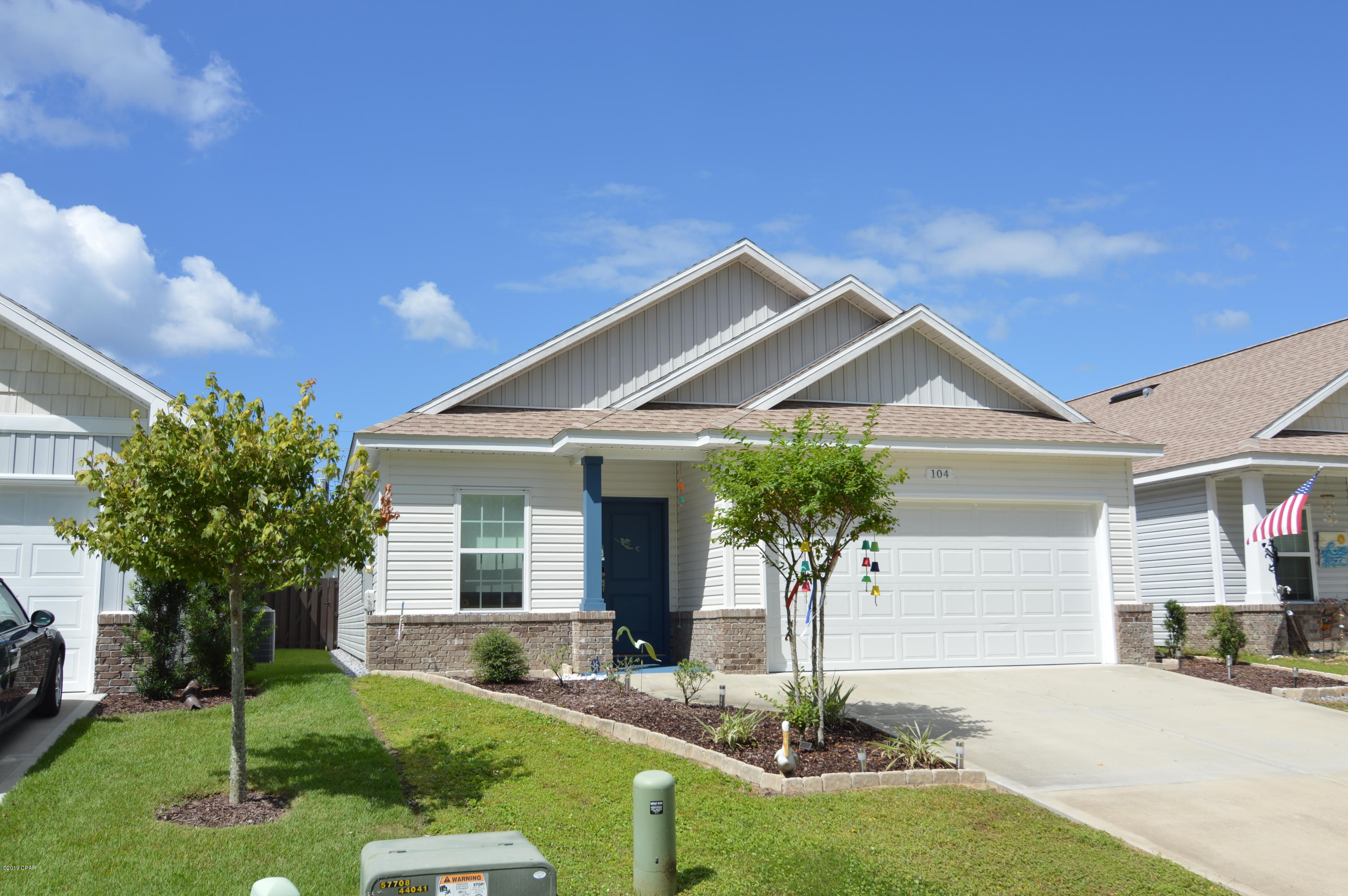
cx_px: 674
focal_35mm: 30
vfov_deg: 43.5
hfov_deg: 62.0
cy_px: 448
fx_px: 1122
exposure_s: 1/320
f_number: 9
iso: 100
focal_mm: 20
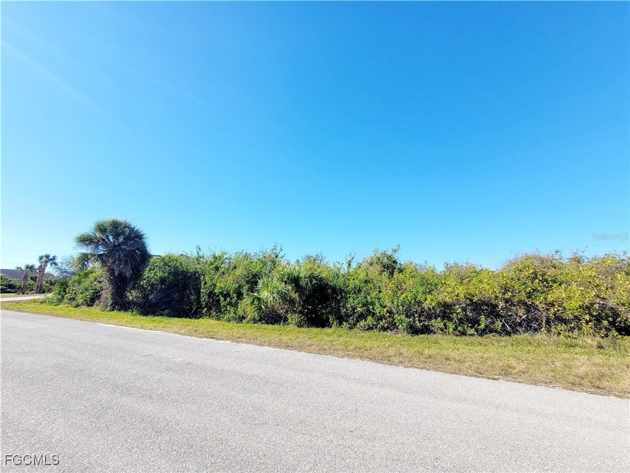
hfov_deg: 106.2
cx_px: 315
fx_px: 237
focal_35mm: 13
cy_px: 236
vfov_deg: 89.9
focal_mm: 1.74
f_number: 2.2
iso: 40
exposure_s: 1/1667
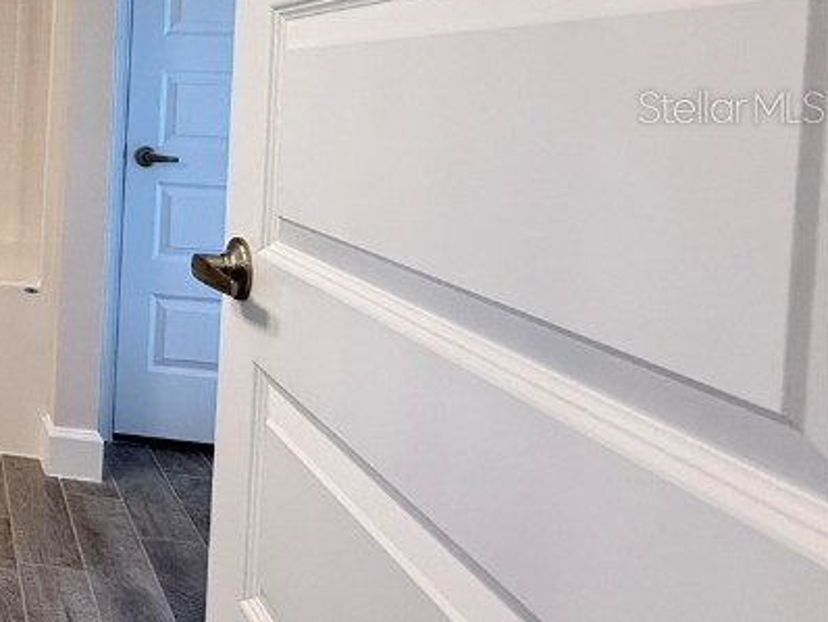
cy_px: 106
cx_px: -231
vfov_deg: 37.9
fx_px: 862
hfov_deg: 35.9
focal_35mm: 36
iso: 320
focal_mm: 2.22
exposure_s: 1/120
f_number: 2.2
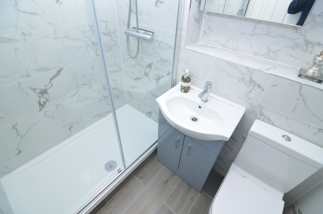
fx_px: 148
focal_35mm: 16
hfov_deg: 95.1
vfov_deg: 71.8
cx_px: 162
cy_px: 107
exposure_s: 1/60
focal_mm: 11
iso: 720
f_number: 4
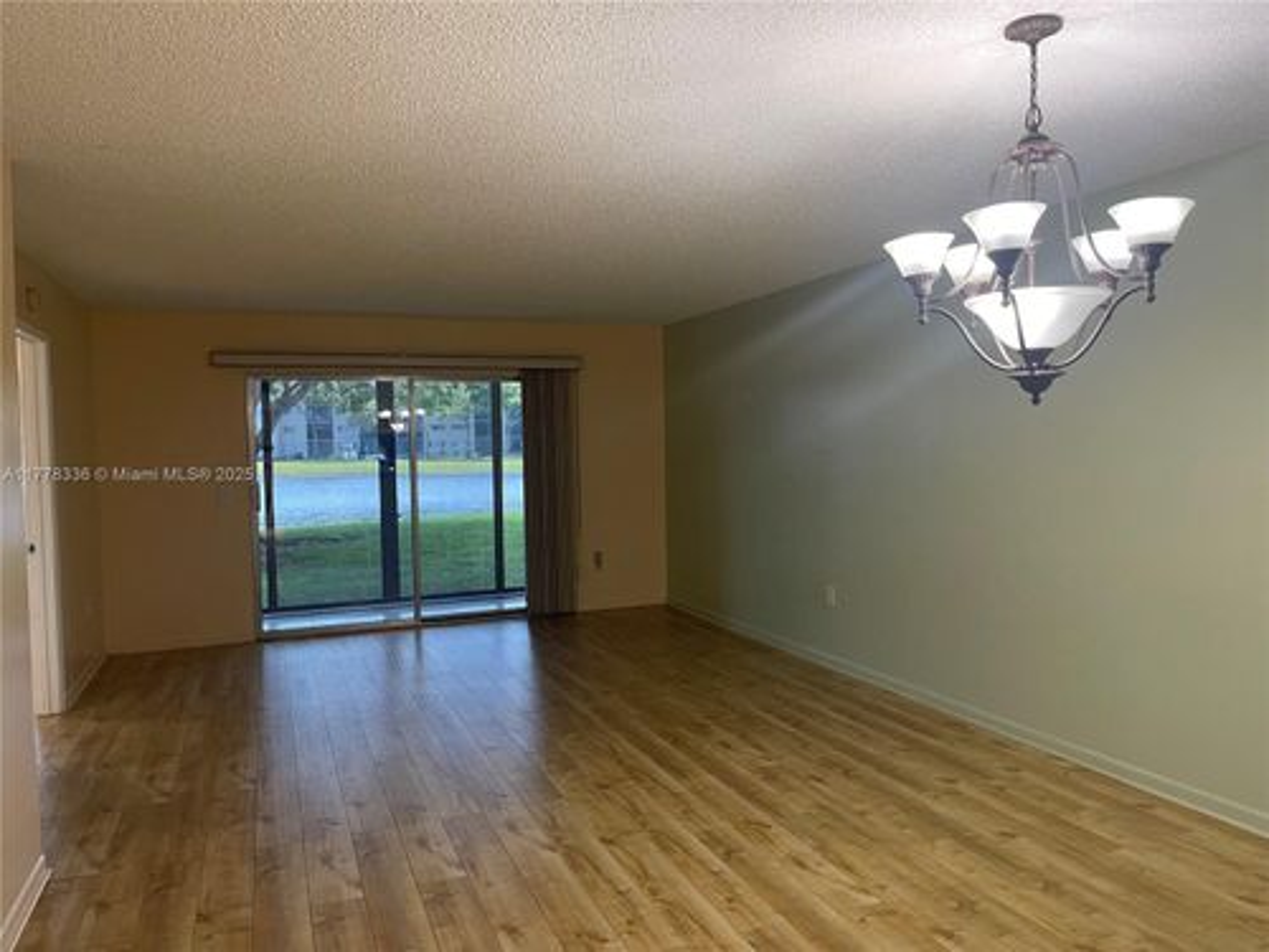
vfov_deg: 54.9
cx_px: 634
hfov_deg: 69.4
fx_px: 916
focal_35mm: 25
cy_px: 476
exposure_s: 1/60
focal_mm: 5.1
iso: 160
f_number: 1.6
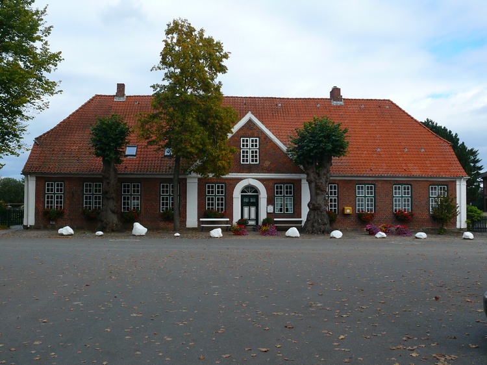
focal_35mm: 38
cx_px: 244
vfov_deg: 37.7
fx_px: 534
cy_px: 182
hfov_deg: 49.0
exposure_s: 1/125
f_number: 4
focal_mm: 8
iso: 100
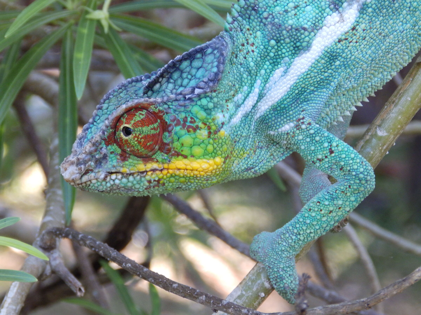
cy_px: 158
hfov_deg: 10.4
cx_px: 210
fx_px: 2311
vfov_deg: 7.8
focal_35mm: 190
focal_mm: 34
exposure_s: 1/60
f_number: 5.5
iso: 400
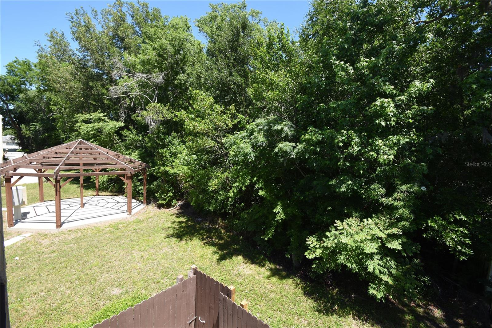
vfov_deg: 77.3
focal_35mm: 15
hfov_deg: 100.4
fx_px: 205
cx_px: 246
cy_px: 164
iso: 100
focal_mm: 10
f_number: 5.6
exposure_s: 1/160
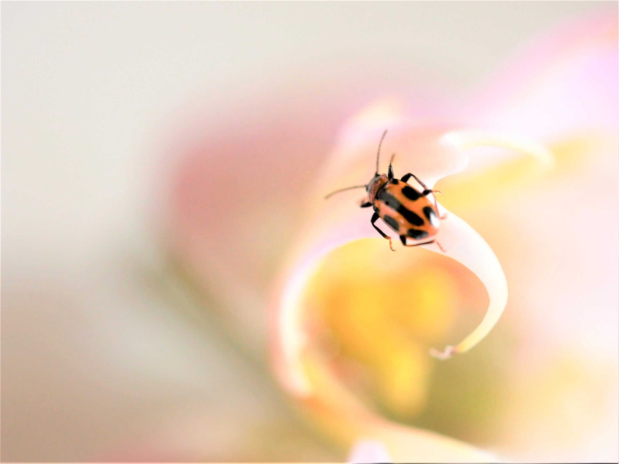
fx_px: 2147
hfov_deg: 16.4
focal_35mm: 120
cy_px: 232
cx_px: 310
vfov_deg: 12.4
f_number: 2.8
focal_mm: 60
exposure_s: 1/125
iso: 1250
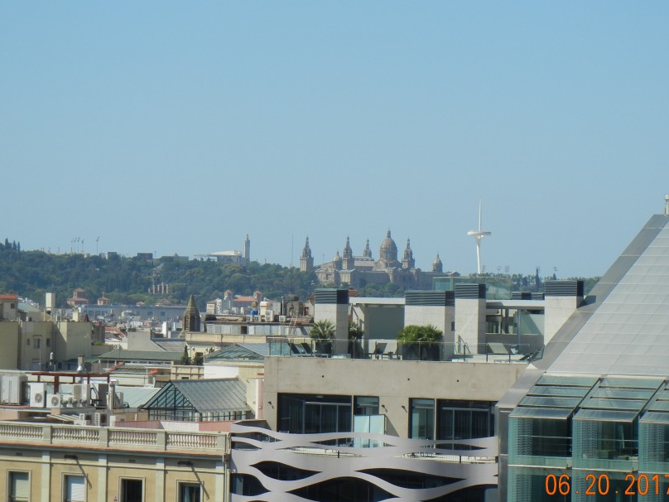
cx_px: 382
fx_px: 2841
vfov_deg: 10.1
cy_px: 233
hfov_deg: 13.4
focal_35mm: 147
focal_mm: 20.9
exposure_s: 1/300
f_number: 9.2
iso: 160
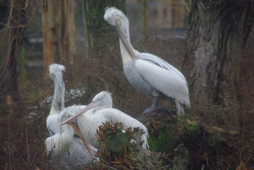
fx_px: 3180
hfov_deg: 4.6
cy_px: 85
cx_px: 127
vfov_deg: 3.1
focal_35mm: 450
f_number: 5.8
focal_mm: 300
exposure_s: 1/350
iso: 800
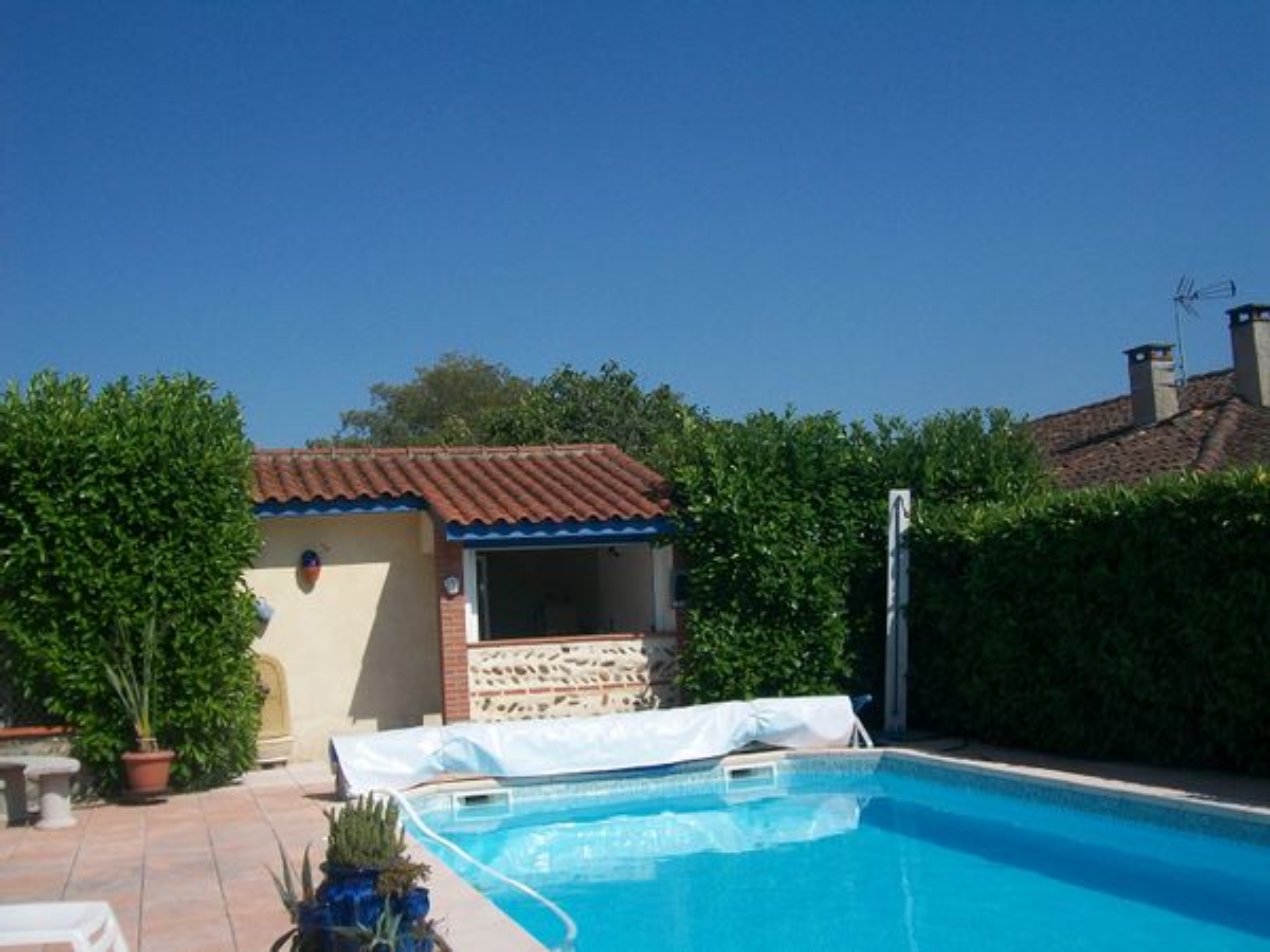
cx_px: 635
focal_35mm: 36
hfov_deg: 51.4
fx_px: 1321
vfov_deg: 39.7
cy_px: 476
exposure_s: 1/800
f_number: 4.8
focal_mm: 6
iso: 80
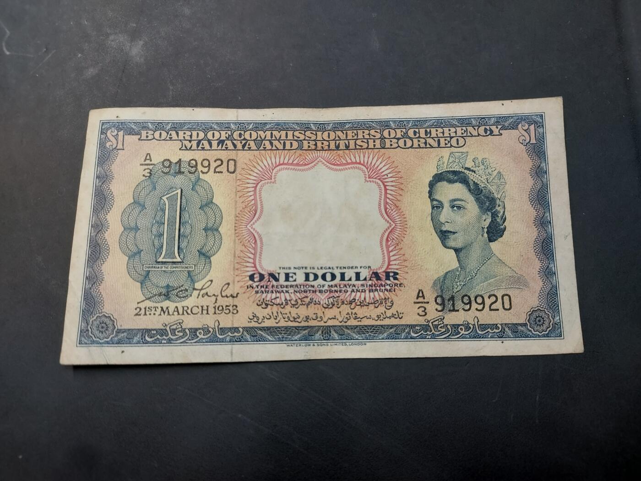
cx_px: 320
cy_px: 240
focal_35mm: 24
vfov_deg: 56.8
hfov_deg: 71.6
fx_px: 444
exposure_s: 1/50
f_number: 1.8
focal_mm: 4.6
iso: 64
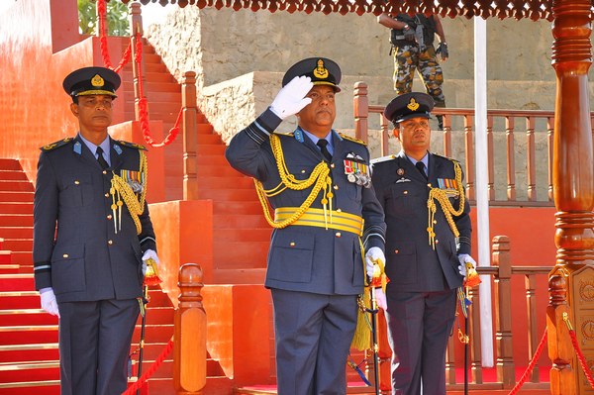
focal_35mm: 105
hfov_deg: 19.5
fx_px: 1731
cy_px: 198
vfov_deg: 13.0
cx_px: 297
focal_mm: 70
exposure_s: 1/125
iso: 200
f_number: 6.3
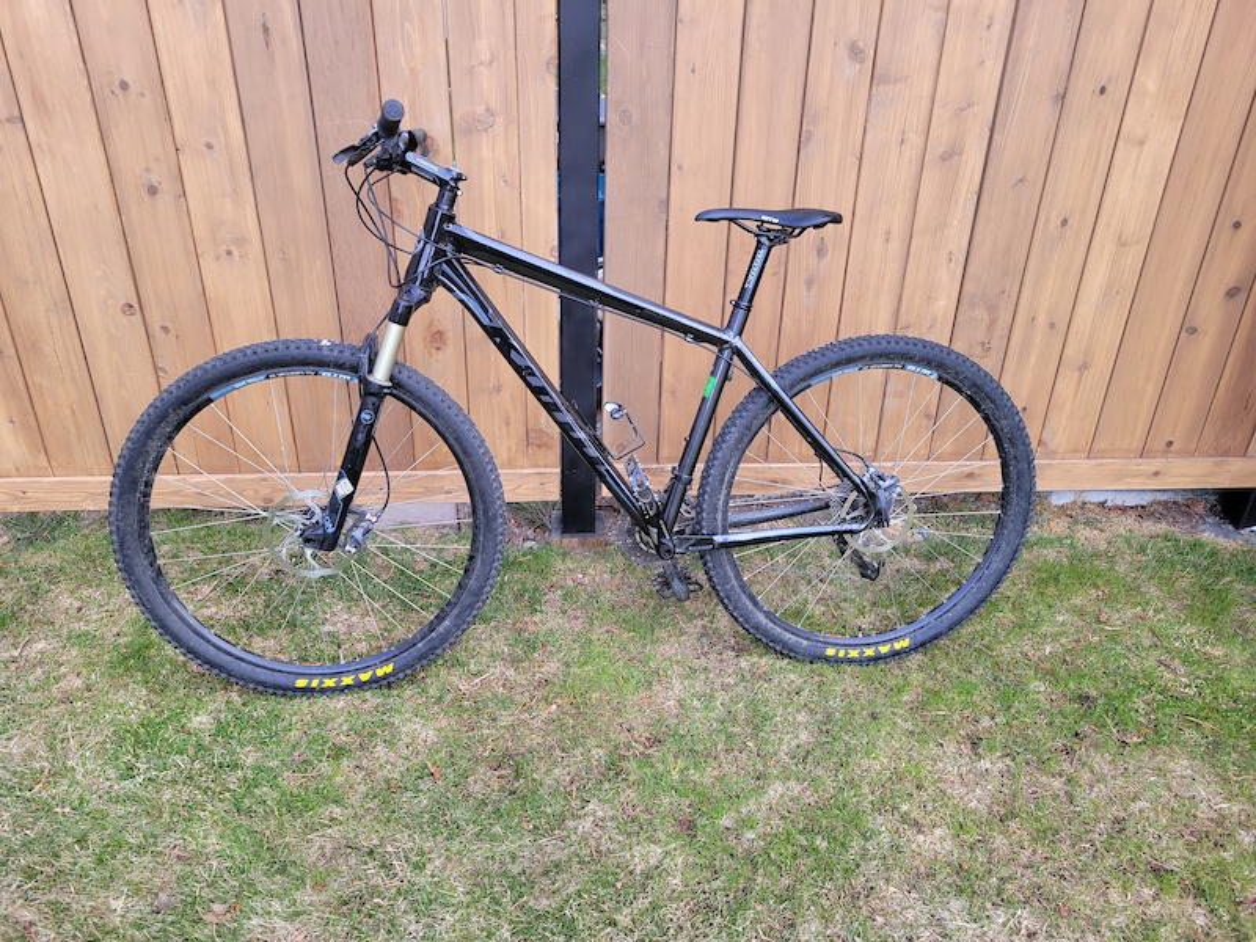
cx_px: 628
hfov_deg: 67.3
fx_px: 943
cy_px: 471
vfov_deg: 53.1
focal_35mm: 26
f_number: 1.8
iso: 40
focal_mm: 5.4
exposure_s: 1/170
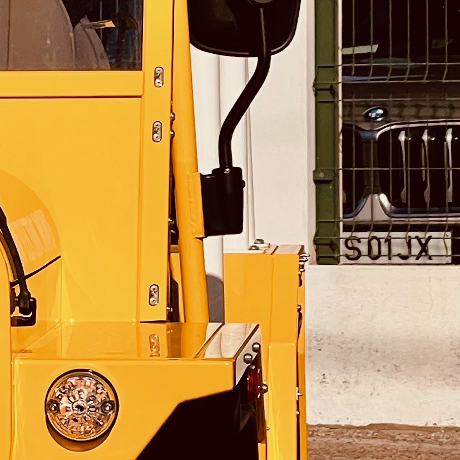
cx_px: -578
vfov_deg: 5.3
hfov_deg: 5.1
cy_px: 172
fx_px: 4991
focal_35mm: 332
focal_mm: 9
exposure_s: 1/2016
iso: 32
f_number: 2.8
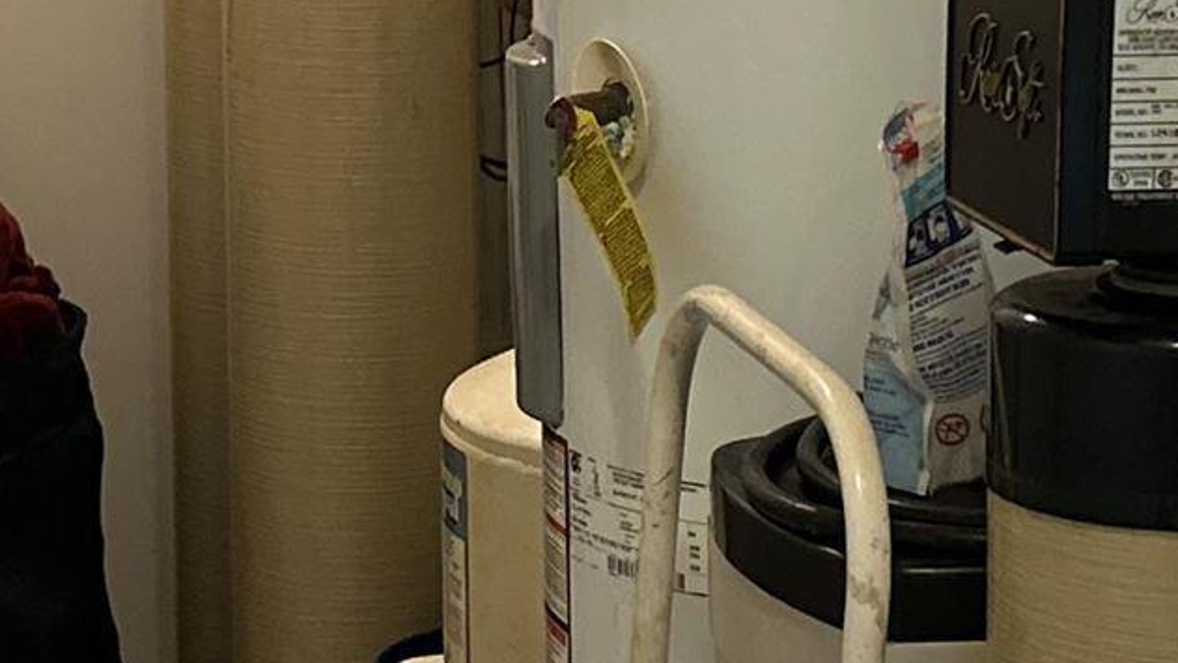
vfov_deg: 8.8
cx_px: 758
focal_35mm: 138
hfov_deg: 15.5
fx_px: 4311
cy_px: 258
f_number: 1.5
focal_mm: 5.7
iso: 250
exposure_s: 1/60
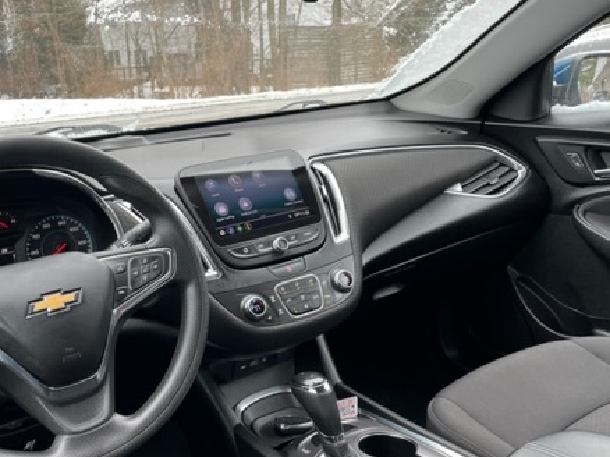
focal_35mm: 38
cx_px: 247
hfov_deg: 48.7
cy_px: 261
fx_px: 669
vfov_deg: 37.6
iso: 50
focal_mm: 4.2
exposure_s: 1/121
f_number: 1.6
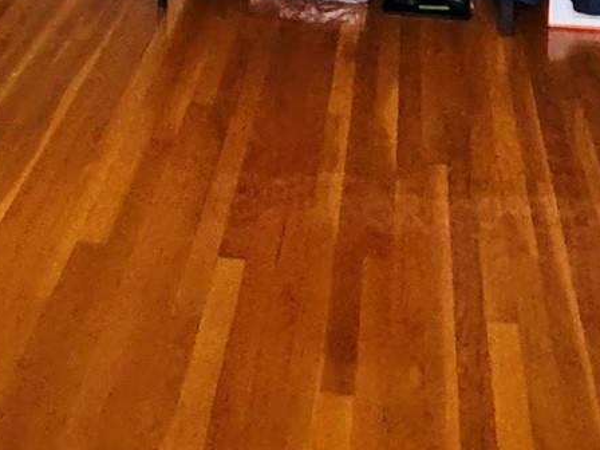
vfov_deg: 18.2
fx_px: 1109
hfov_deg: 30.3
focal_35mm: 64
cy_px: -354
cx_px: 281
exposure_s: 1/60
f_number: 2.2
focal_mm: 2.22
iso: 800
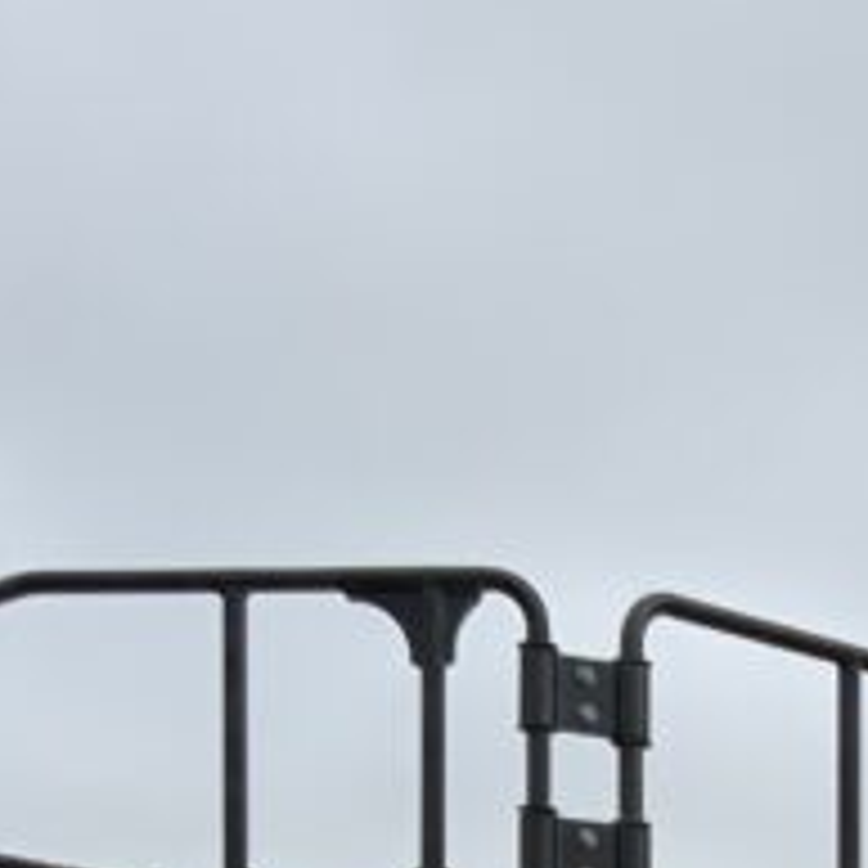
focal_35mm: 136
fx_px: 3858
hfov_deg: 12.2
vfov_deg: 11.7
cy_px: 1651
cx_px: 1358
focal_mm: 3
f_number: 1.8
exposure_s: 1/1279
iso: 16
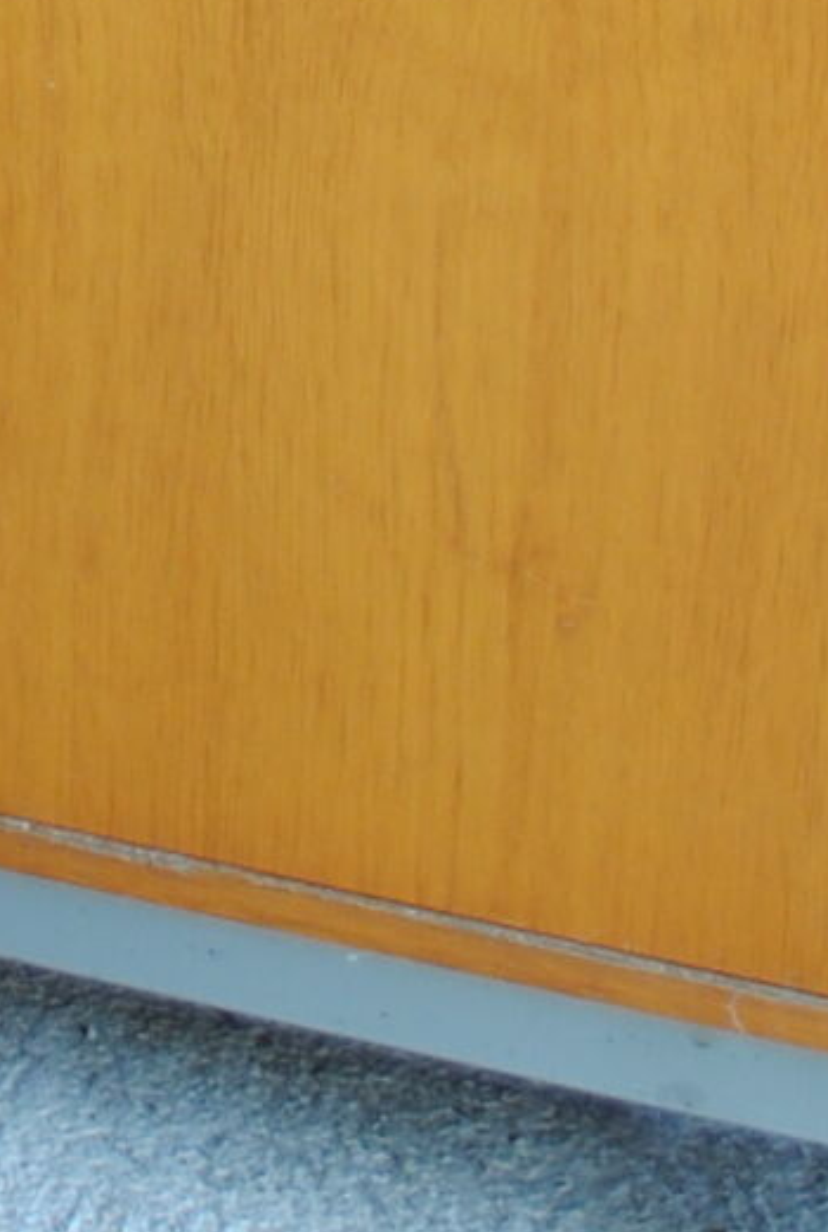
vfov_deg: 9.3
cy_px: -1643
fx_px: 6863
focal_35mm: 200
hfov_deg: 6.8
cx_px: -296
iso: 200
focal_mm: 24
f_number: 4
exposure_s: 1/50
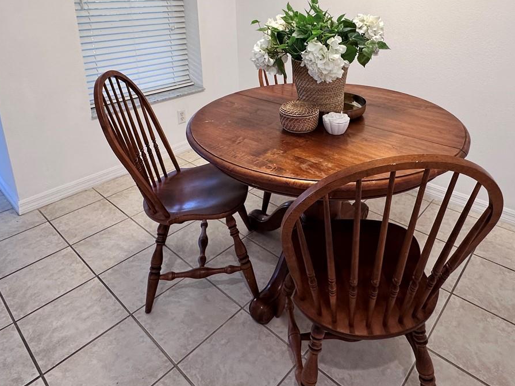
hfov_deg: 69.2
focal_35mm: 25
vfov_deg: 52.1
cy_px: 90
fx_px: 372
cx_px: 286
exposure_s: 1/60
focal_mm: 2.22
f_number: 2.2
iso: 160
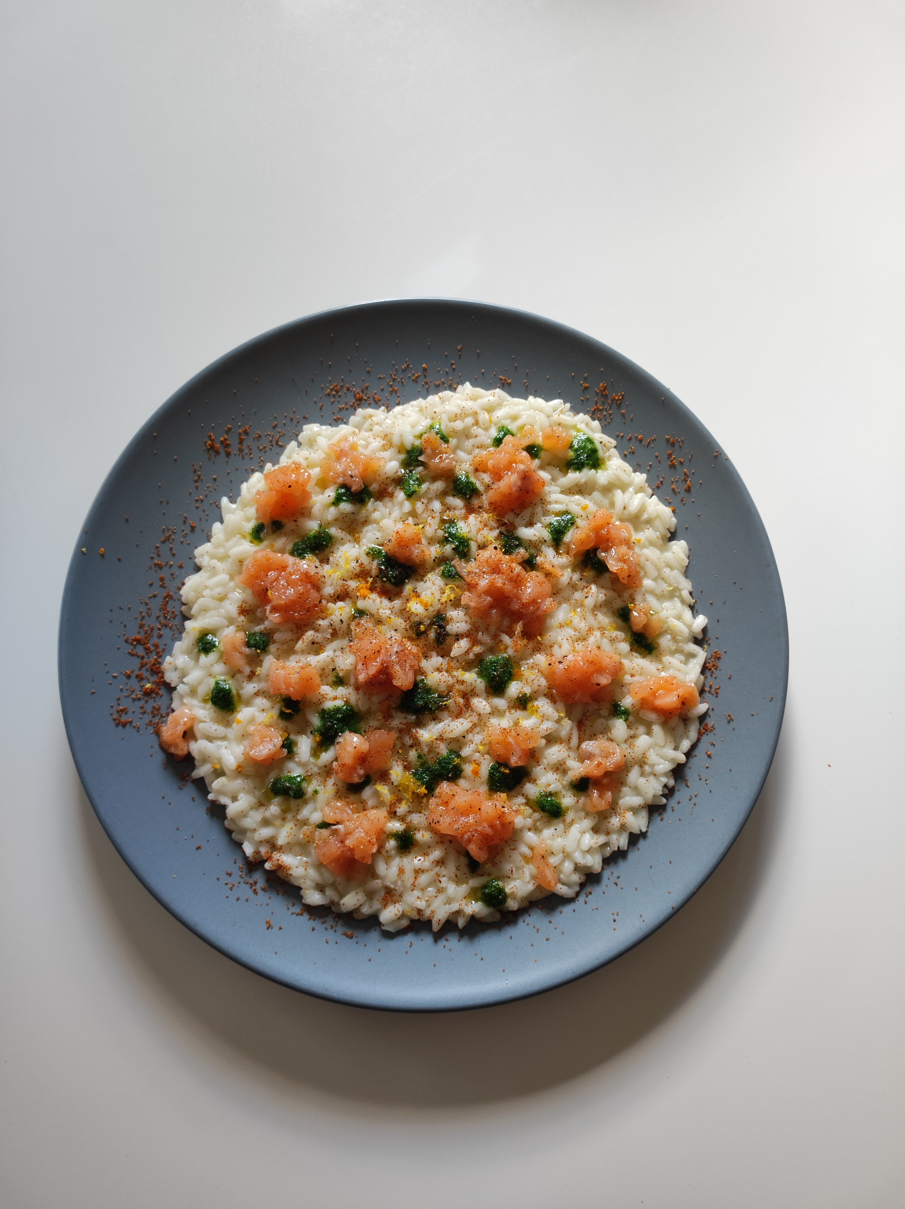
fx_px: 873
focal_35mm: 25
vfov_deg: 69.4
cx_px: 452
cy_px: 604
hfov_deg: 54.8
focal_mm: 4.7
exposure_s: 1/50
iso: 354
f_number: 1.79
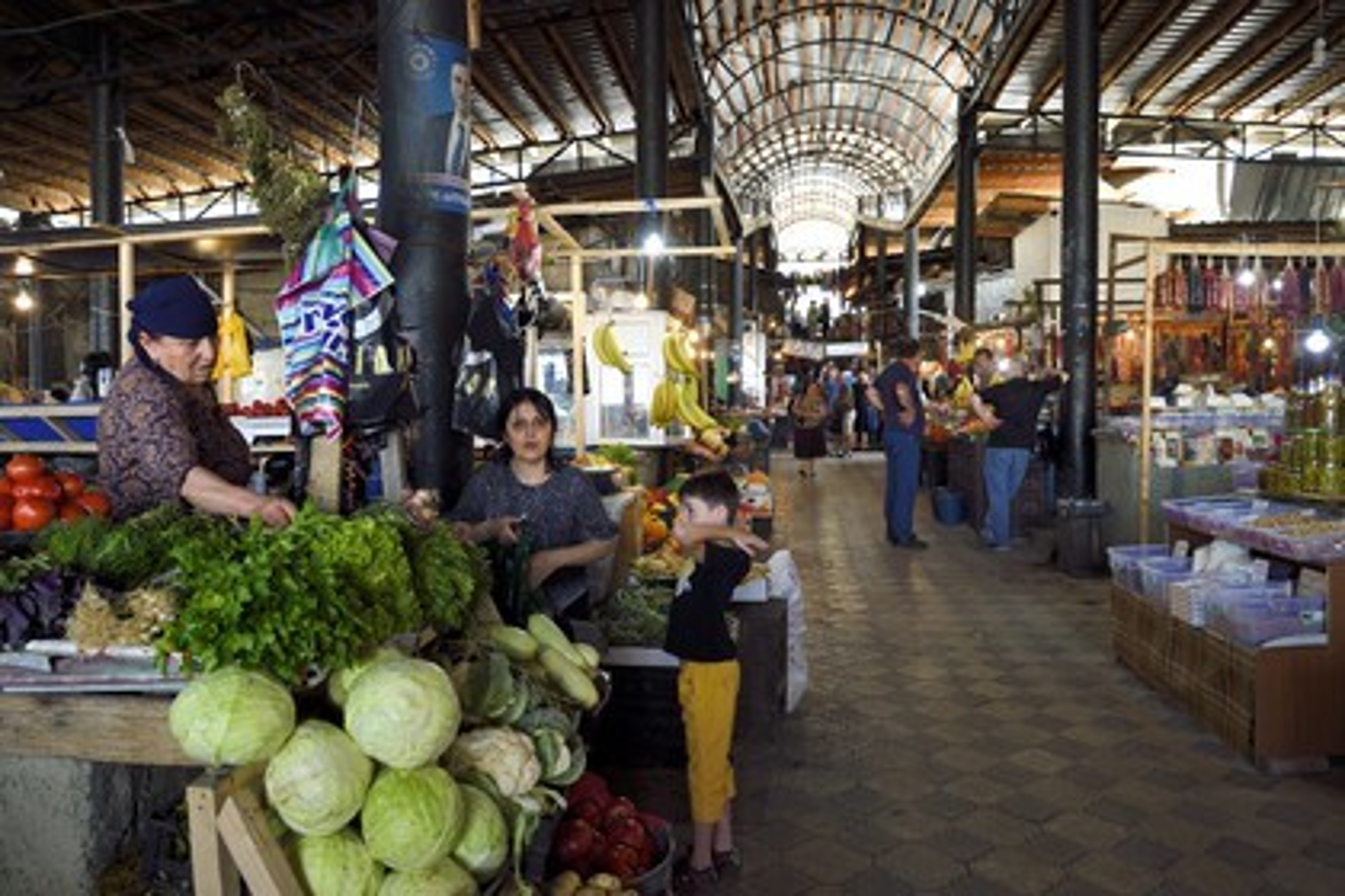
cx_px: 672
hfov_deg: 73.7
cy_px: 448
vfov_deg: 53.1
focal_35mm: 24
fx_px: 897
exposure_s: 1/100
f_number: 4.5
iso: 800
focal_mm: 24
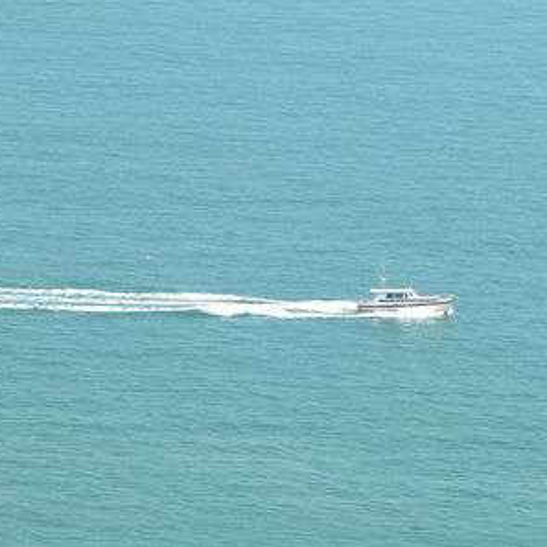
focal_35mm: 333
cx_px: 326
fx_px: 5953
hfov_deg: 5.3
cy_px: 274
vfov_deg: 5.3
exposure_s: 1/291
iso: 100
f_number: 5.9
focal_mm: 71.2
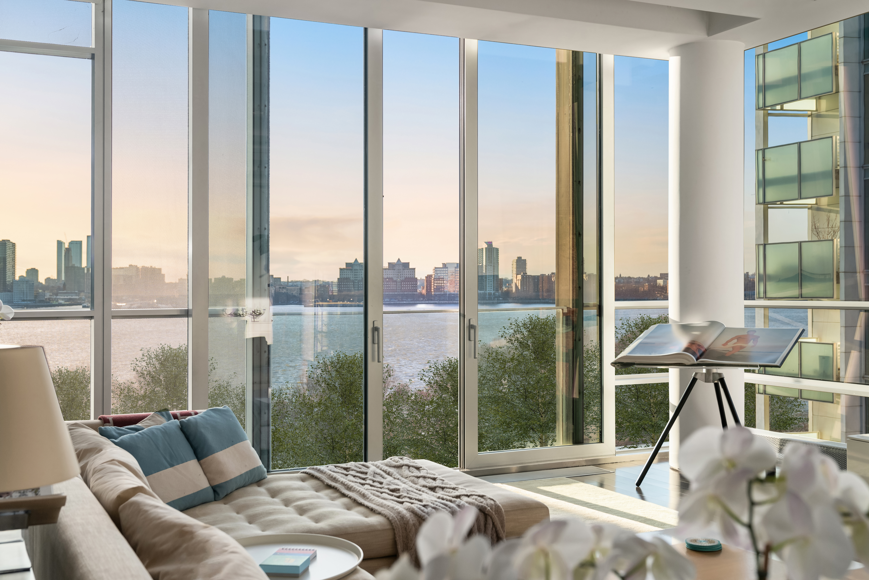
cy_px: 290
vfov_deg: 34.2
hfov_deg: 49.6
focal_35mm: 39
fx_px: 941
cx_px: 434
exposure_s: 1/250
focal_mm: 39
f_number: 4.5
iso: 500
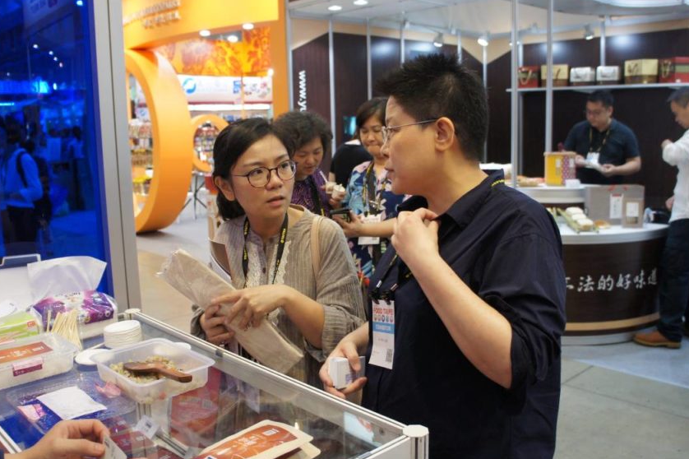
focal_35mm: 33
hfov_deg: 57.2
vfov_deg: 39.9
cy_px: 234
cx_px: 330
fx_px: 631
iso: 800
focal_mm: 18
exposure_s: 1/125
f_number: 4
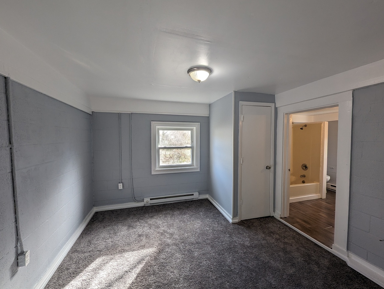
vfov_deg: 90.1
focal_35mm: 13
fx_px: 144
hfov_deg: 106.1
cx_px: 192
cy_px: 144
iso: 71
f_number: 2.2
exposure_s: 1/120
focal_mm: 1.95
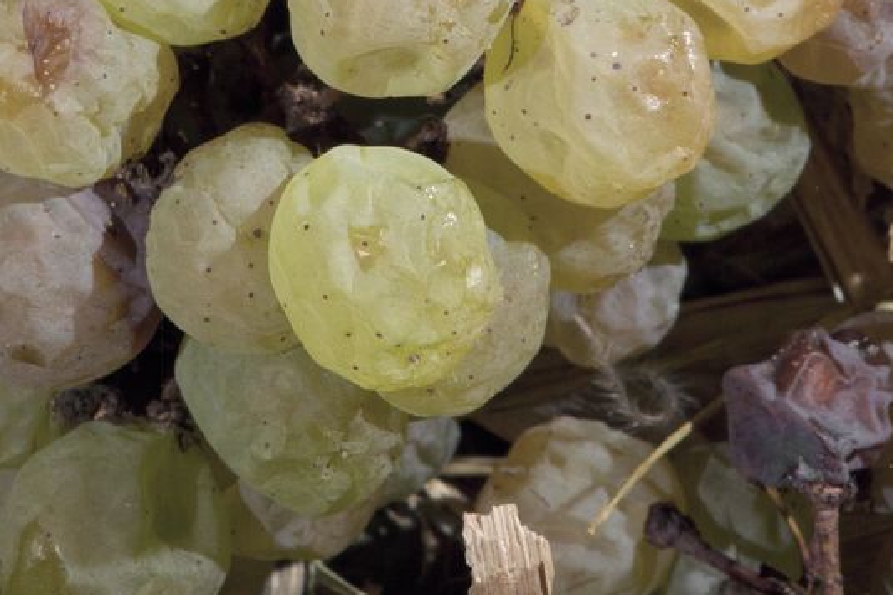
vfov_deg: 5.4
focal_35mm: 252
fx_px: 6249
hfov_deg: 8.2
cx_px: 400
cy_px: 2
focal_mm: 105
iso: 400
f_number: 22
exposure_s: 1/250
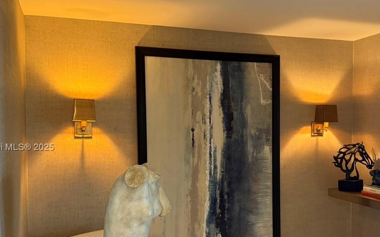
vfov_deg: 27.9
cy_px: 148
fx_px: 476
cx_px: 260
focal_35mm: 46
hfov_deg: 42.8
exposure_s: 1/60
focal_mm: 6.76
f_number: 1.78
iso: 400
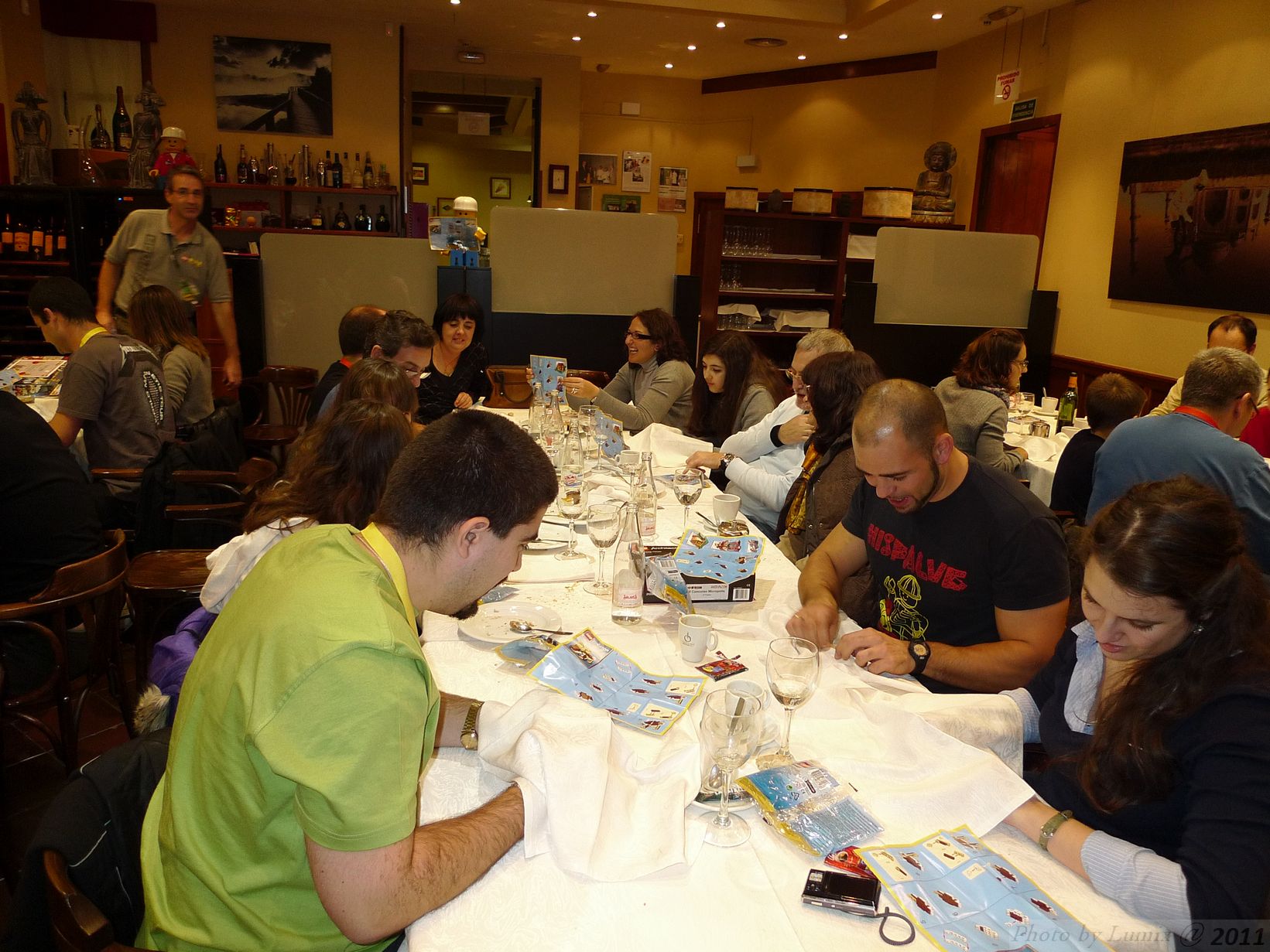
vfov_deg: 56.8
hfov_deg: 71.6
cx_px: 635
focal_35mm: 24
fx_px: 881
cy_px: 476
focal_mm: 5.1
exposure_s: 1/30
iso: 200
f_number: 2
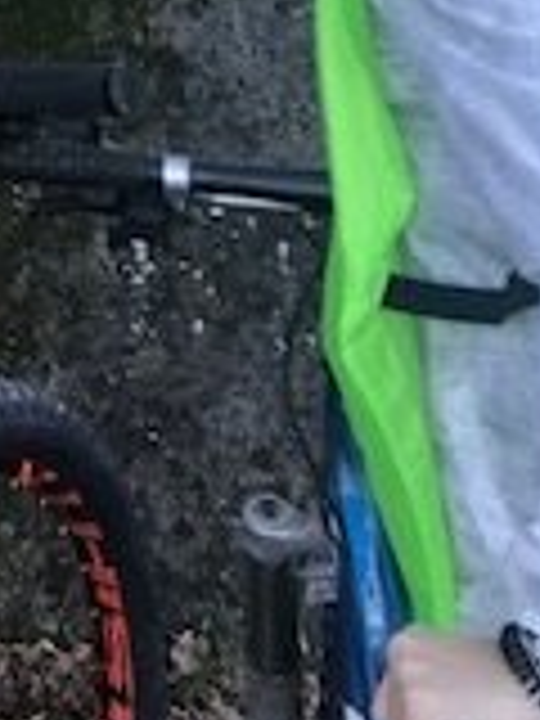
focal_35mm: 112
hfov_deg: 12.3
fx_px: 2330
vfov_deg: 15.9
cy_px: -400
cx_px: -374
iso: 20
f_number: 1.8
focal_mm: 3.99
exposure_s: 1/100
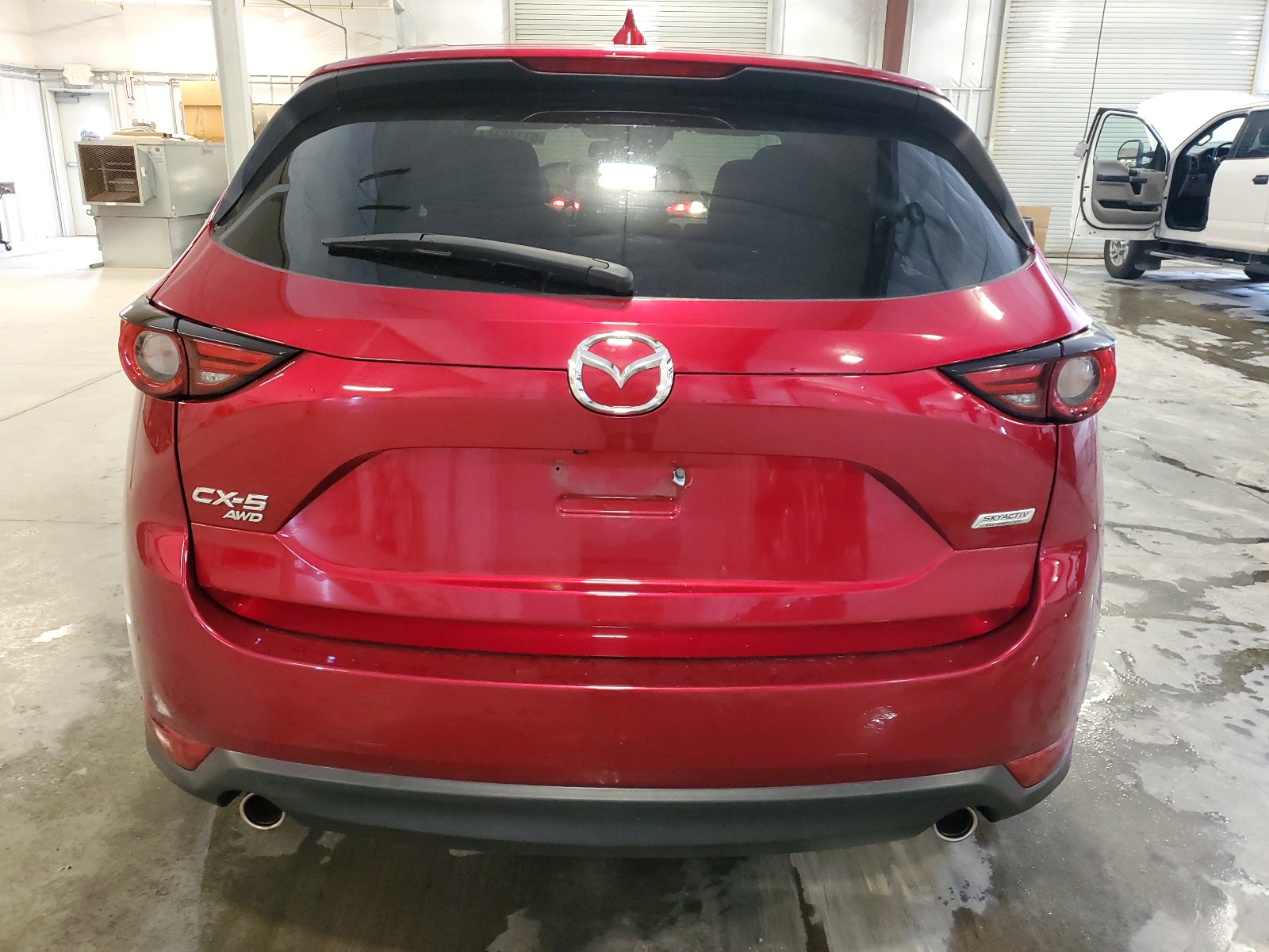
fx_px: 953
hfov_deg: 67.3
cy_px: 476
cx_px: 634
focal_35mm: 26
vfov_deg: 53.1
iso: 336
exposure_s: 1/40
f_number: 1.5
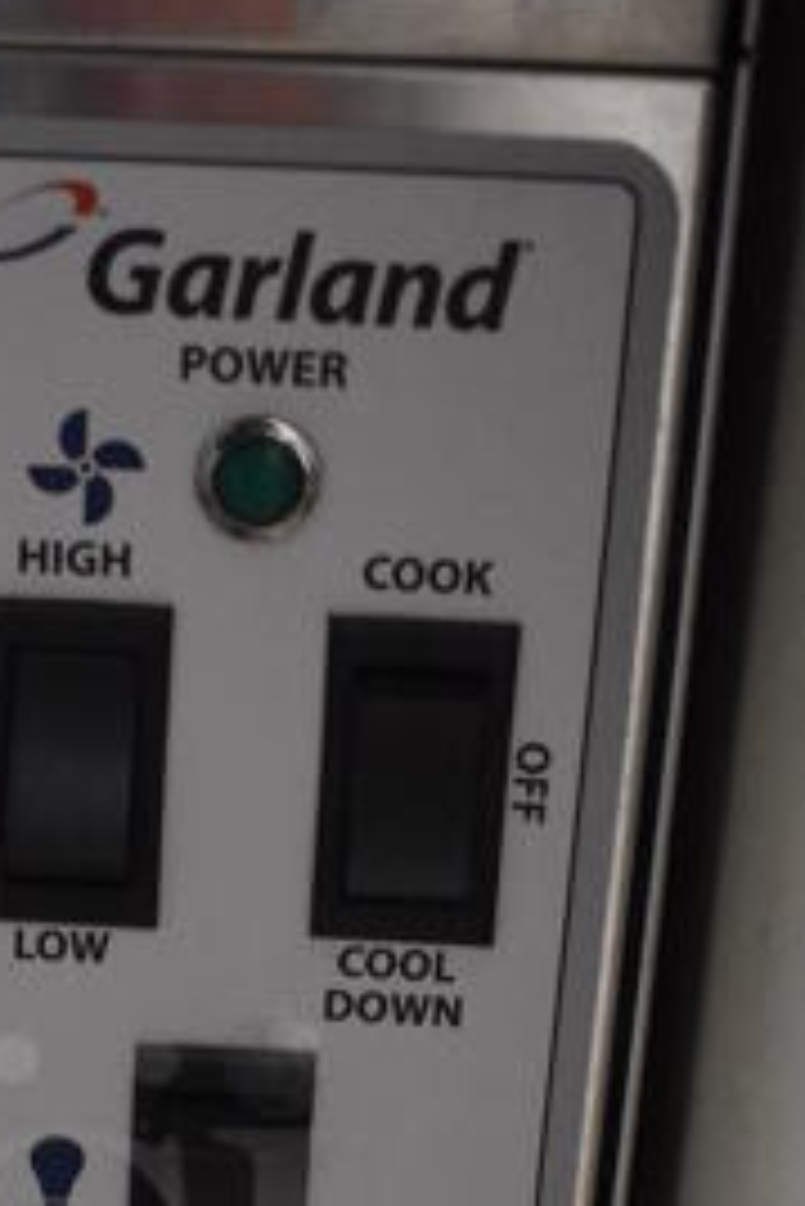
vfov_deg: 21.3
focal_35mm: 92
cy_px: 1244
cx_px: 13
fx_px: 3082
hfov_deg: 14.7
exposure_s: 1/125
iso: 2800
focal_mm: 18
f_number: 3.5
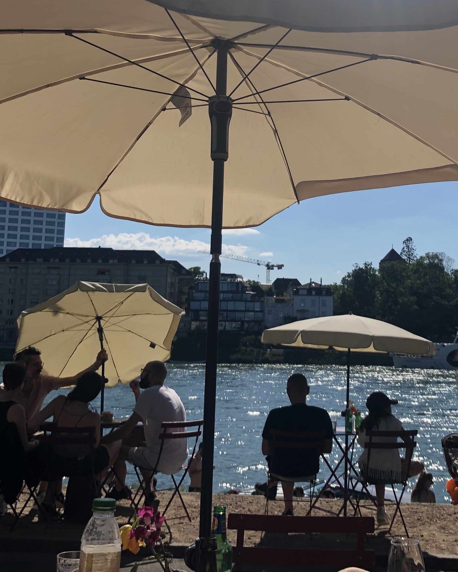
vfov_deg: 37.0
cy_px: 200
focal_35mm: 50
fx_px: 847
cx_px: 299
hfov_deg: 30.1
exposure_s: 1/5348
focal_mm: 3.99
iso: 20
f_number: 1.8
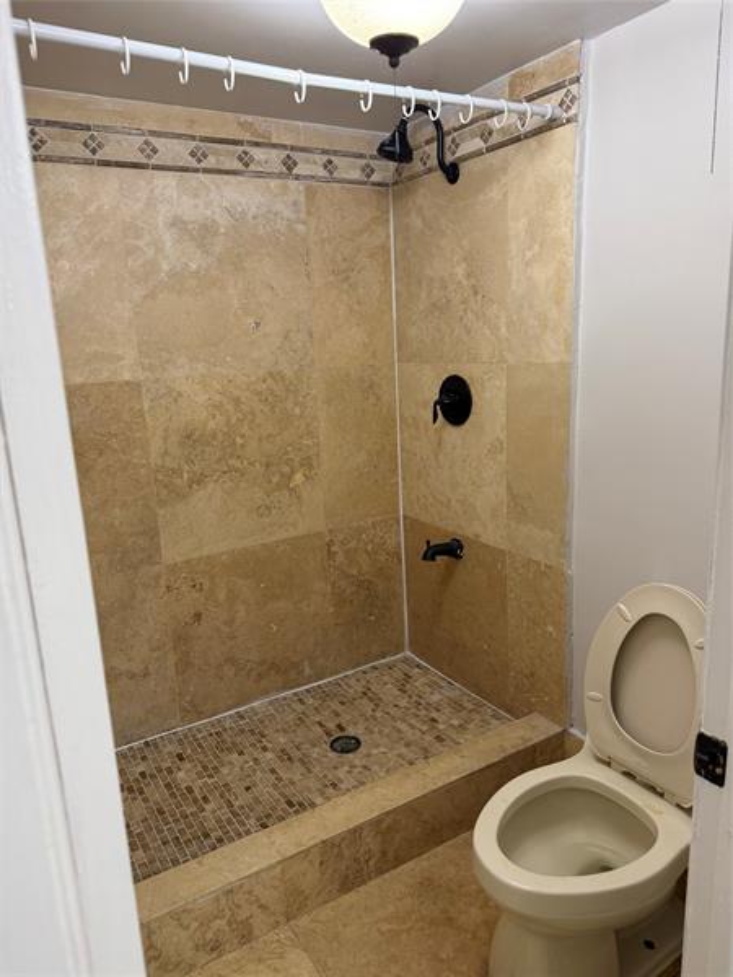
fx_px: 678
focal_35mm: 24
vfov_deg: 71.6
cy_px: 488
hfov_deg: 56.8
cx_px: 366
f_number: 1.78
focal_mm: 6.76
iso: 160
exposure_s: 1/60
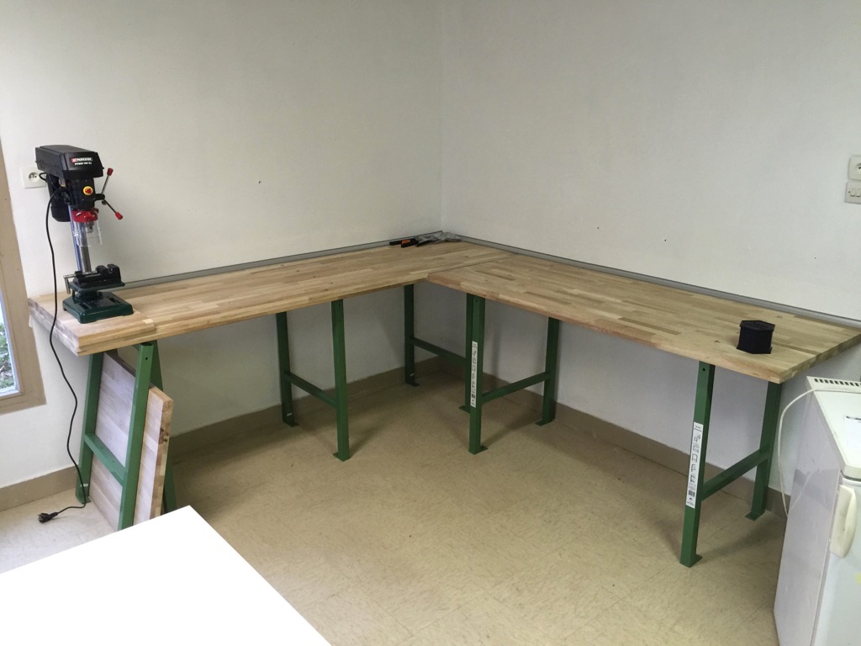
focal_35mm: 29
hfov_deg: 61.7
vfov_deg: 48.2
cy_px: 323
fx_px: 721
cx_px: 430
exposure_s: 1/17
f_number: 2.2
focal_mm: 4.15
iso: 80
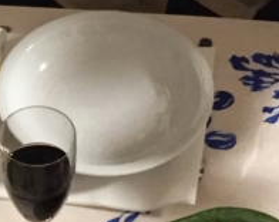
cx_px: -228
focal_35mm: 165
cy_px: 201
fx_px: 1360
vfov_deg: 9.3
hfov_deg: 10.9
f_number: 2.2
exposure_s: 1/17
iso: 320
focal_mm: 4.15
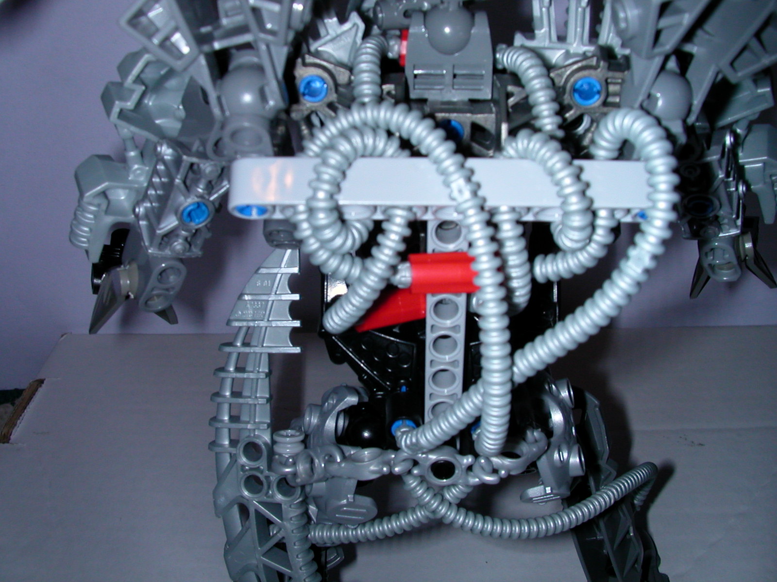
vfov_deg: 38.7
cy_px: 291
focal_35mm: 37
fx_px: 831
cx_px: 388
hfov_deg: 50.1
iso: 100
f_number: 4.5
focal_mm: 5.6
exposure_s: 1/59.9
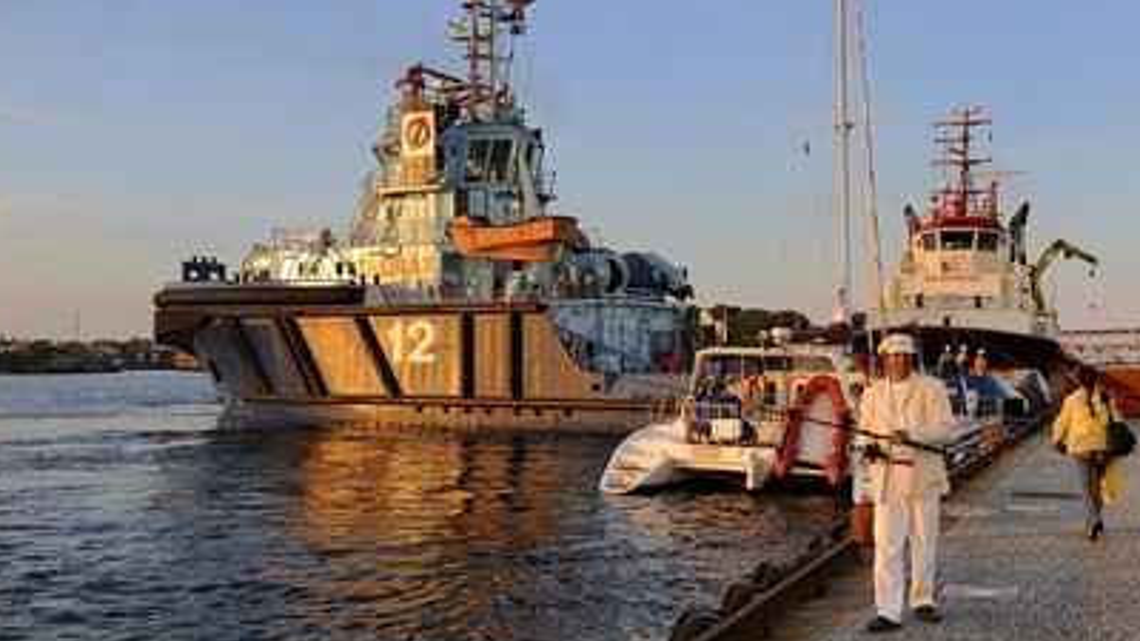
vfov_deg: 27.1
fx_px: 1330
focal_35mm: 44
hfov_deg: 46.4
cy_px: 296
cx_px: 564
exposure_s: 1/320
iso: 400
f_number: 6.3
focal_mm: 40
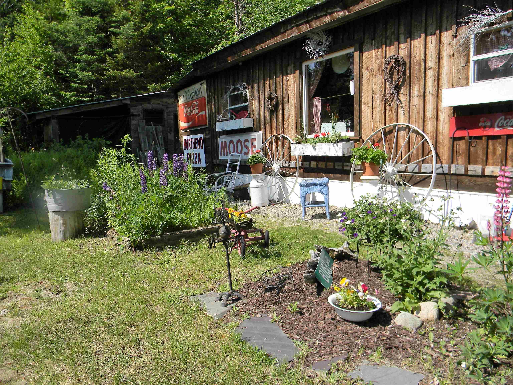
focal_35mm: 28
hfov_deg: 63.4
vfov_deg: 49.7
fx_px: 415
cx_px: 256
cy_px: 192
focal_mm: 5
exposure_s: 1/710
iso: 80
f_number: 3.5
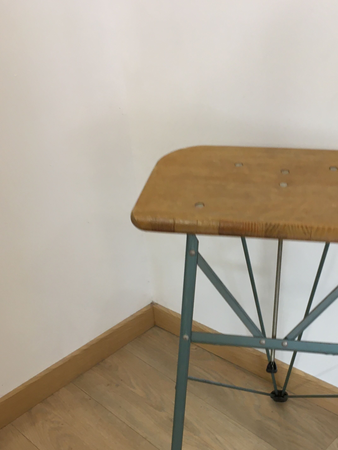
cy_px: 305
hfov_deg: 34.7
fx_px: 534
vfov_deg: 45.0
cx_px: 234
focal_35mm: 41
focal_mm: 4.15
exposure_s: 1/33
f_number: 2.2
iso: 100
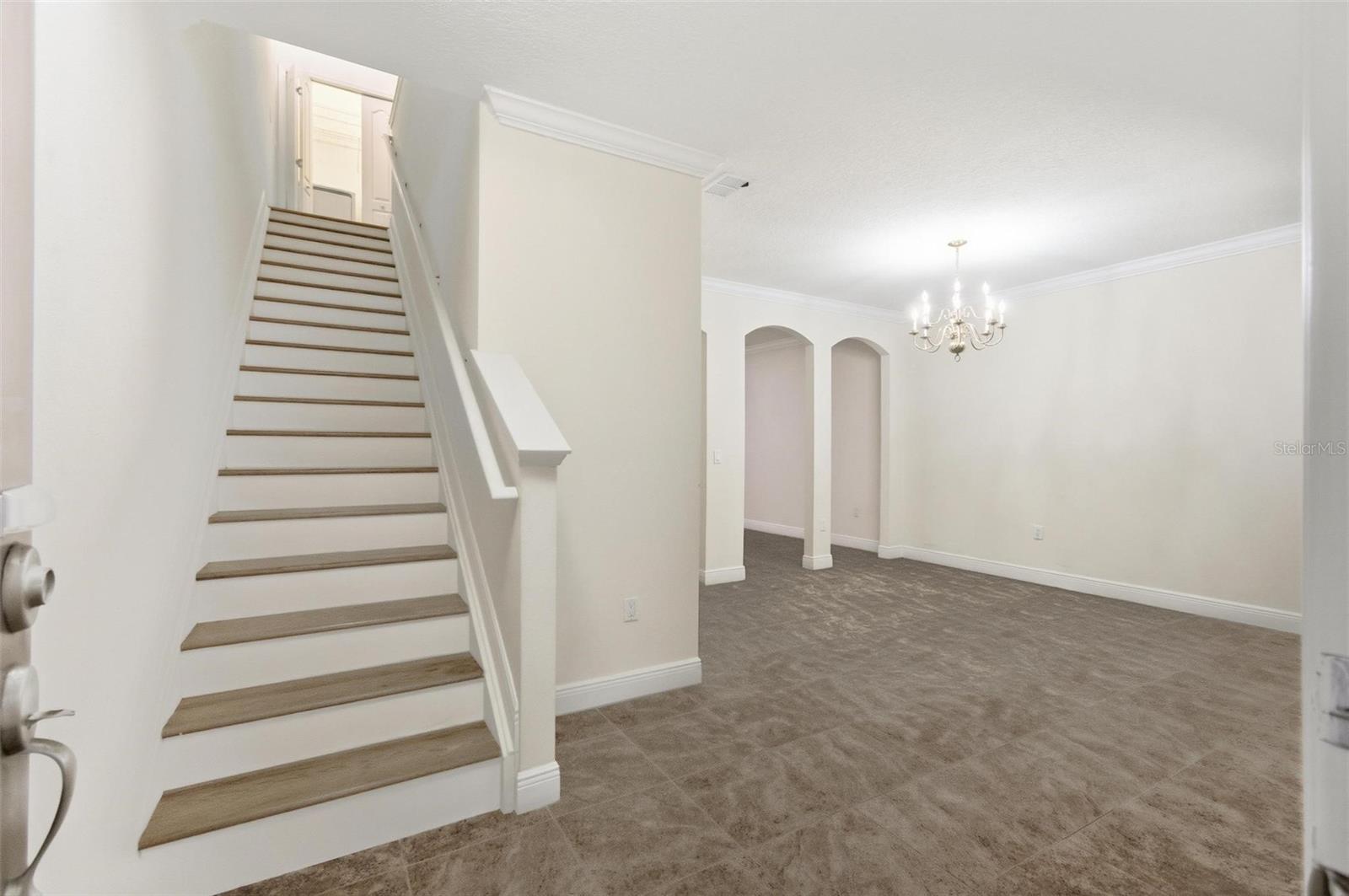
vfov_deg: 77.2
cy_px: 448
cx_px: 674
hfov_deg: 100.5
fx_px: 561
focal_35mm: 15
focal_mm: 10
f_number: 5.6
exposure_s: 1/250
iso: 640
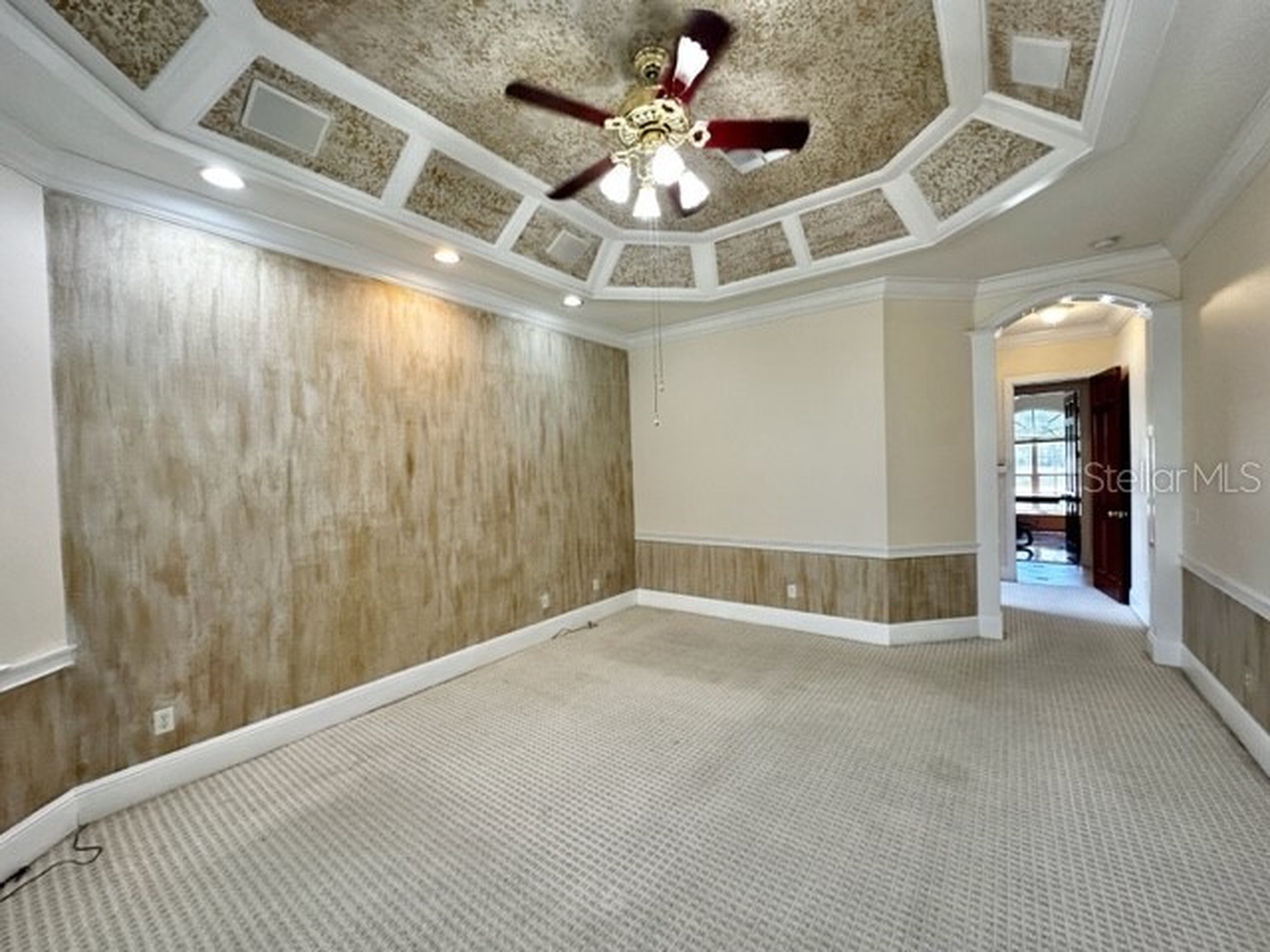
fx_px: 514
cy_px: 476
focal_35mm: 14
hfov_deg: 102.1
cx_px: 635
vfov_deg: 85.7
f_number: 2.2
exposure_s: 1/120
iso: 250
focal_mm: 2.22
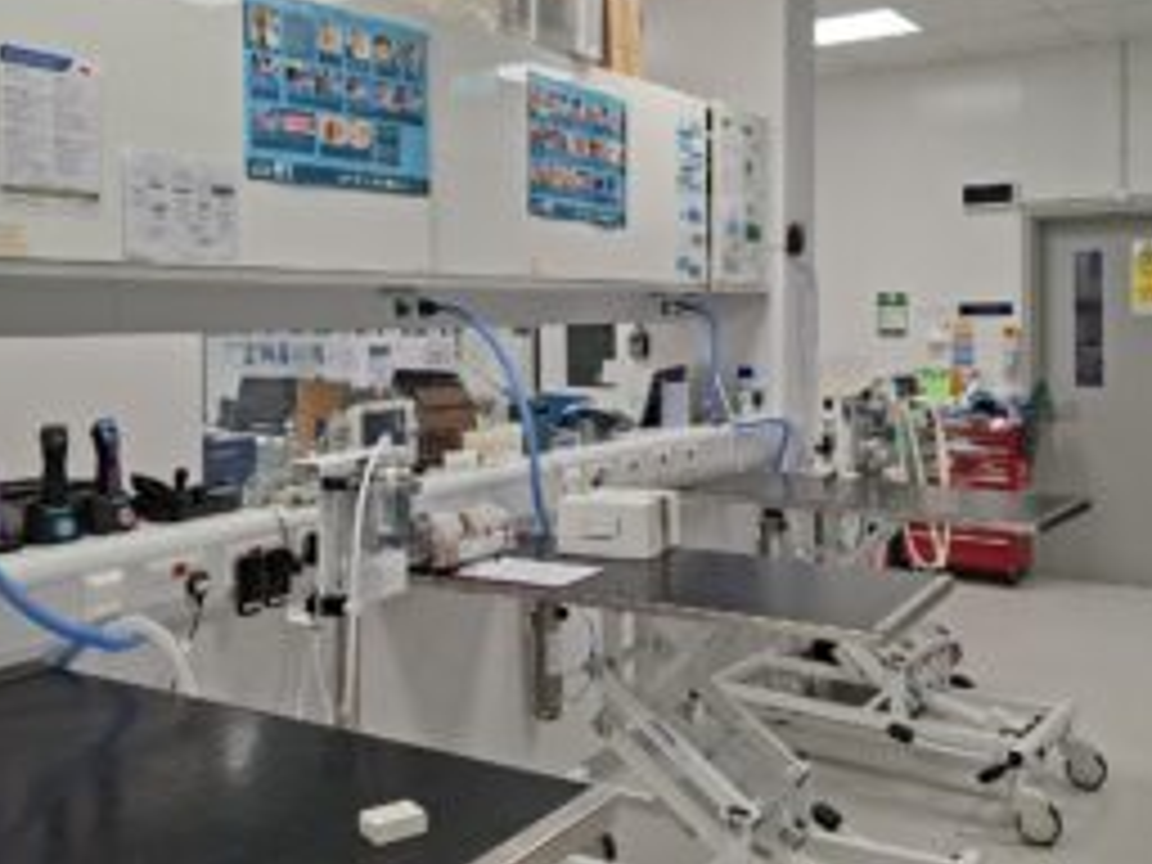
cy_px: 320
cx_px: 567
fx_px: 1198
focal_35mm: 36
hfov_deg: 51.4
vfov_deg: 39.4
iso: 64
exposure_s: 1/100
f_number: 1.8
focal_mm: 5.54
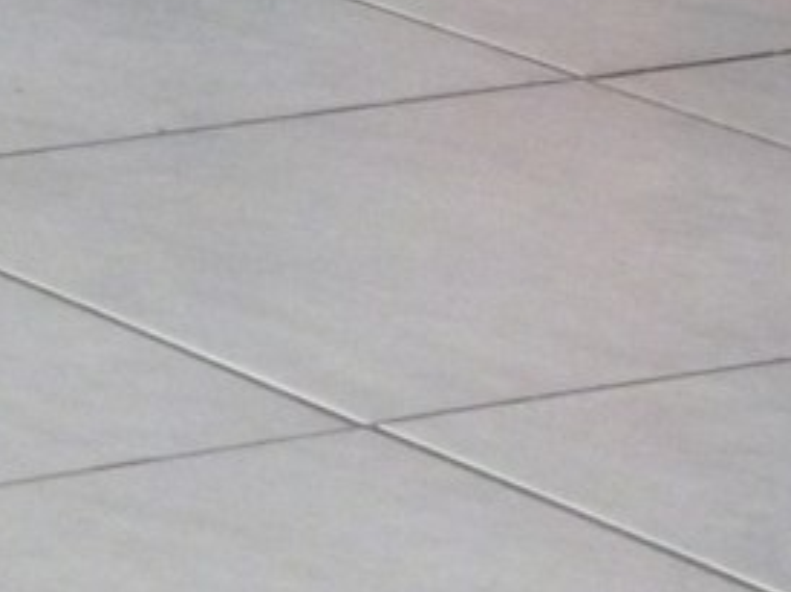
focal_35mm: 368
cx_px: -866
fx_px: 8402
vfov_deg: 4.0
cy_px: -855
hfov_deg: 5.3
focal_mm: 11.2
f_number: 4.7
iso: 800
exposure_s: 1/50
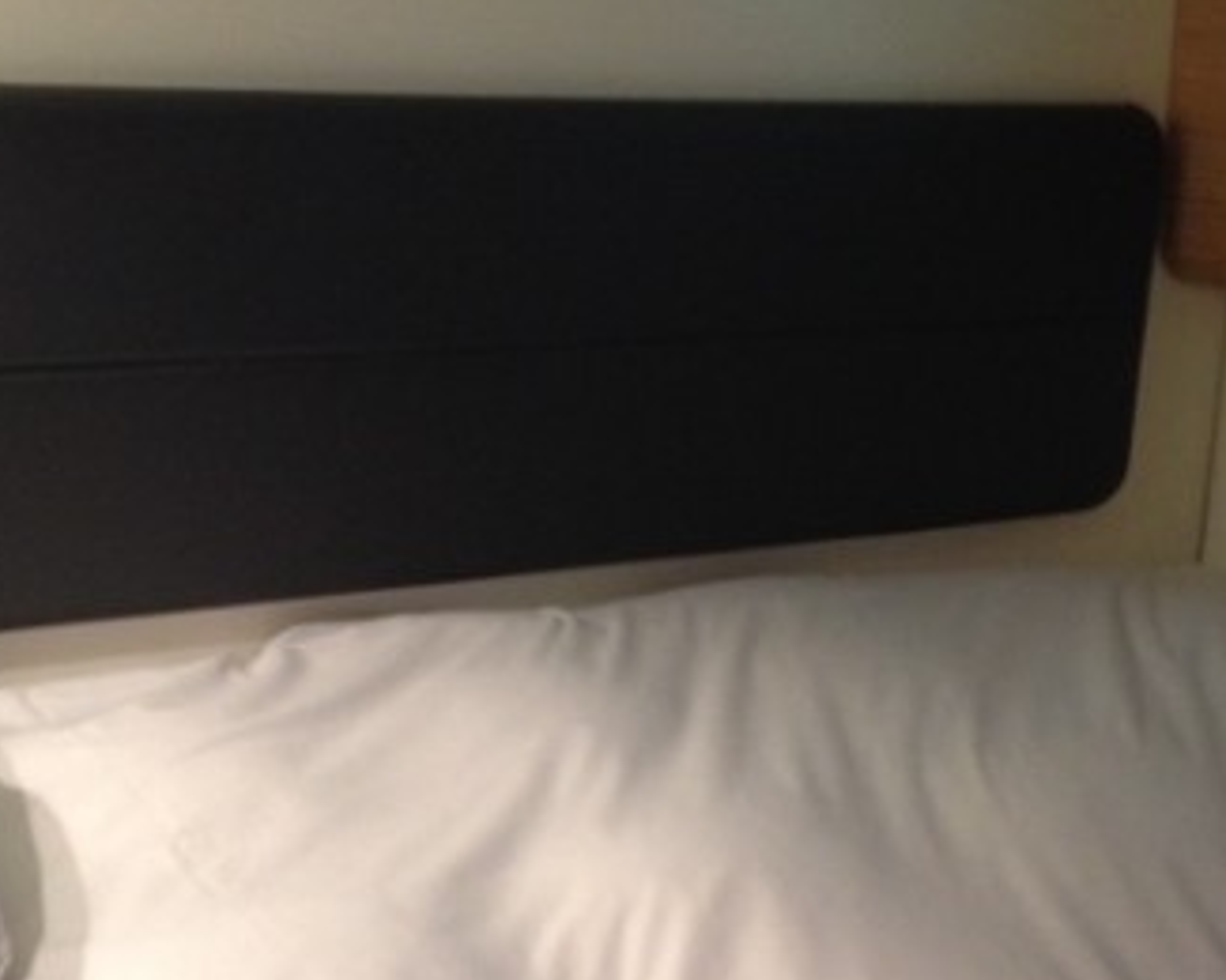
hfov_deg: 30.0
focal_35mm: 63
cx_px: 622
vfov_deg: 24.2
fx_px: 2286
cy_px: 475
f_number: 2.4
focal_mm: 4.28
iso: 320
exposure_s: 1/20
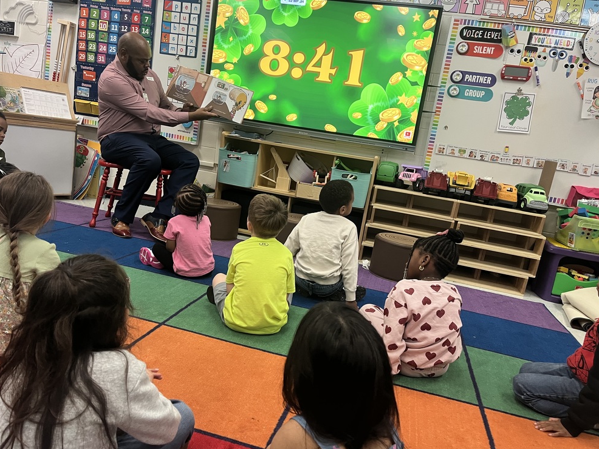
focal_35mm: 27
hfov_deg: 65.3
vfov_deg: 51.4
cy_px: 227
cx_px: 295
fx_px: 467
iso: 200
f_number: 1.6
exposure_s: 1/60
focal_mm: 5.1
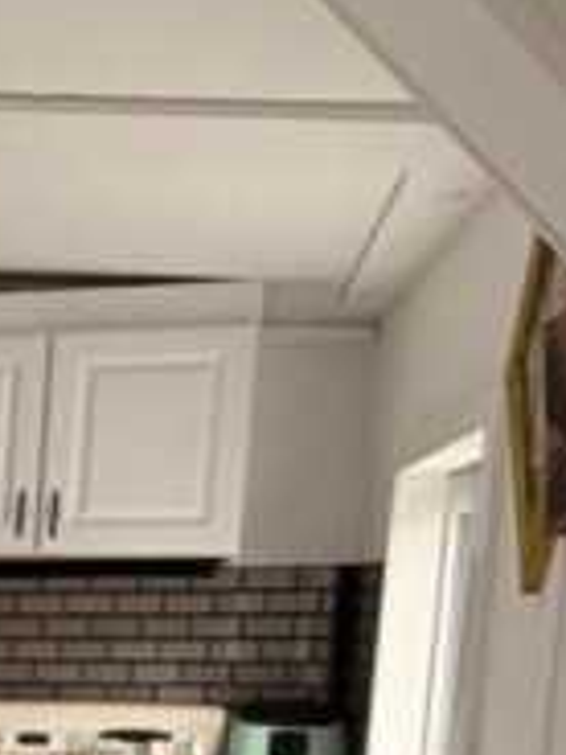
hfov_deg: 15.1
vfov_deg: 23.2
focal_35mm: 78
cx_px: -591
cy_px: 874
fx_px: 1700
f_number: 2.2
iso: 160
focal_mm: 2.22
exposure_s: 1/121
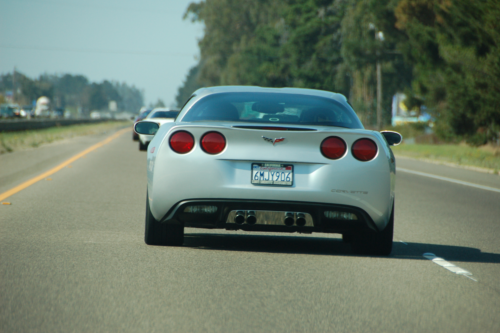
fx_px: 4180
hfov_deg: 6.8
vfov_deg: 4.6
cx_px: 250
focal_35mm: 301
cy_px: 166
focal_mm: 200
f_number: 5.6
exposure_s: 1/1000
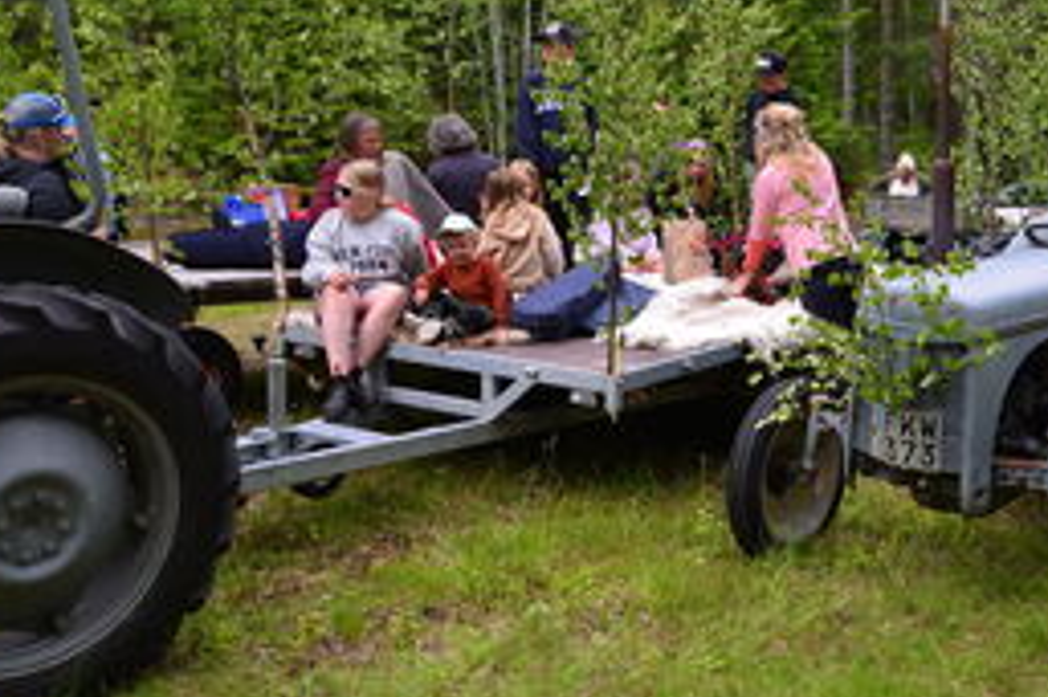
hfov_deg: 42.6
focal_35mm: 45
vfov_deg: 29.6
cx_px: 752
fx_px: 1309
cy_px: 228
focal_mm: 29
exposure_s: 1/125
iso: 100
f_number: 5.6
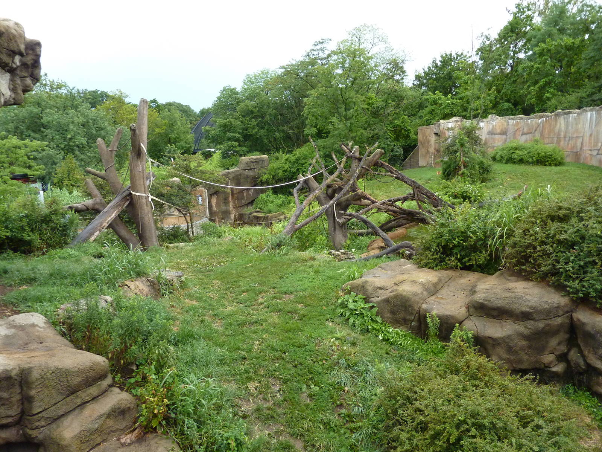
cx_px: 301
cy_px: 226
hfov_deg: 69.4
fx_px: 435
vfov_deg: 54.9
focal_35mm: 25
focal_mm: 4.1
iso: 250
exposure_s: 1/500
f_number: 3.3
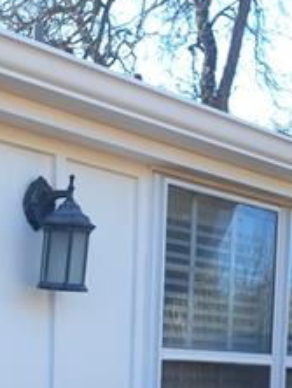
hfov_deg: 17.2
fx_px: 932
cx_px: -30
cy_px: 547
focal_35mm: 83
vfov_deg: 20.7
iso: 50
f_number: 1.8
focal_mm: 5.23
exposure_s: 1/121
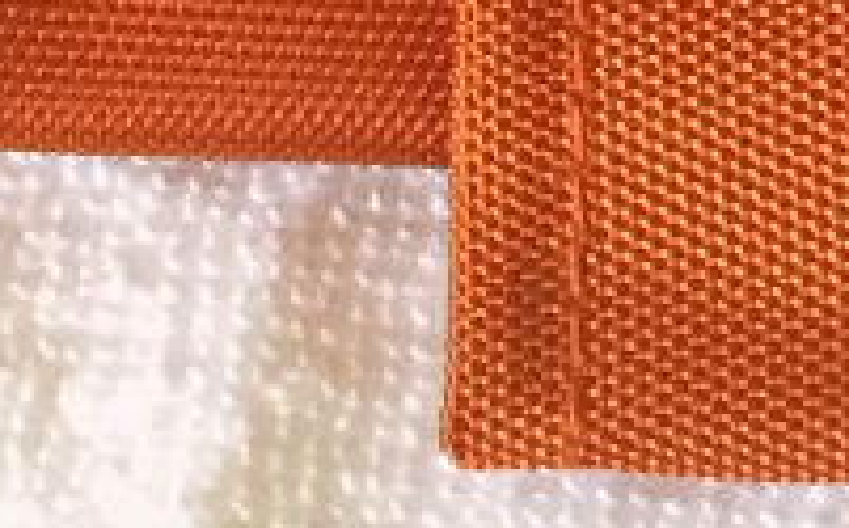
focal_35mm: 217
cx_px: 847
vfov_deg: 5.3
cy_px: -1578
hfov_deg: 9.6
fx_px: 5014
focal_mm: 4.15
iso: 200
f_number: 2.2
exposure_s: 1/33
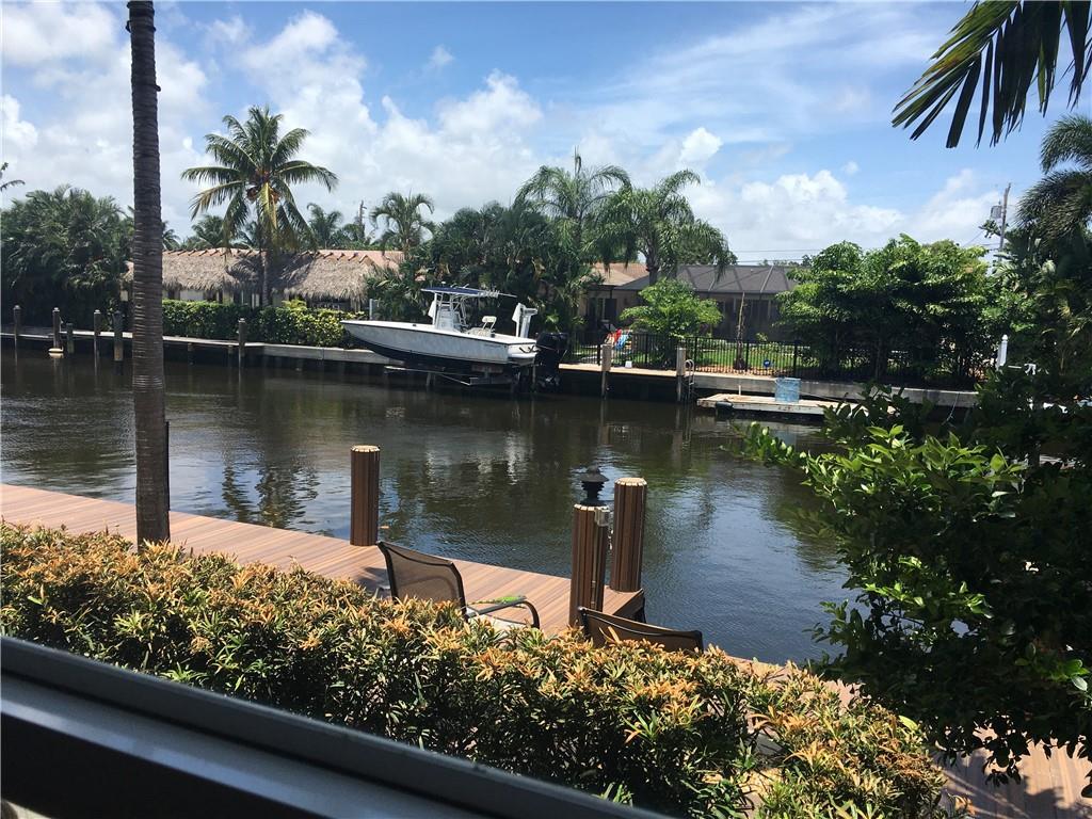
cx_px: 546
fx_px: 915
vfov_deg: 48.2
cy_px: 410
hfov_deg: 61.7
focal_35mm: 29
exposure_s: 1/1451
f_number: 2.2
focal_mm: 4.15
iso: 25
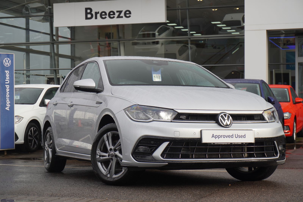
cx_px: 152
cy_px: 101
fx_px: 631
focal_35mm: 75
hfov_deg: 27.0
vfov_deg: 18.2
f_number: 5.6
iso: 125
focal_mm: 50
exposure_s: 1/200
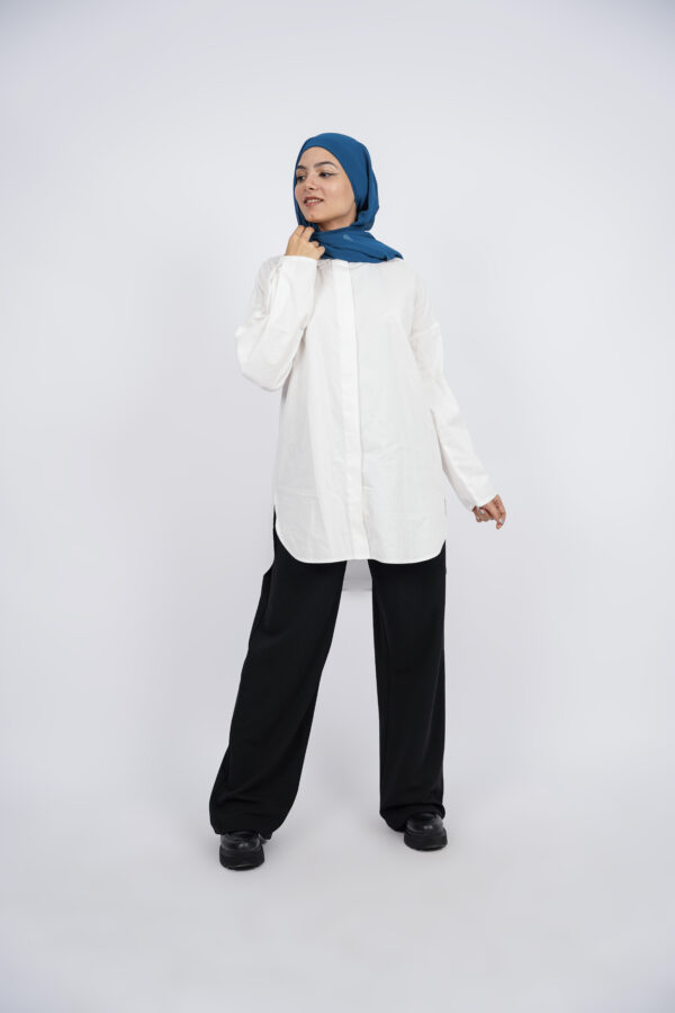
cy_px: 506
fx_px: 1195
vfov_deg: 45.9
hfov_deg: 31.5
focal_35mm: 42
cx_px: 338
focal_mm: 42.5
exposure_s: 1/250
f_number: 3.2
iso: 100
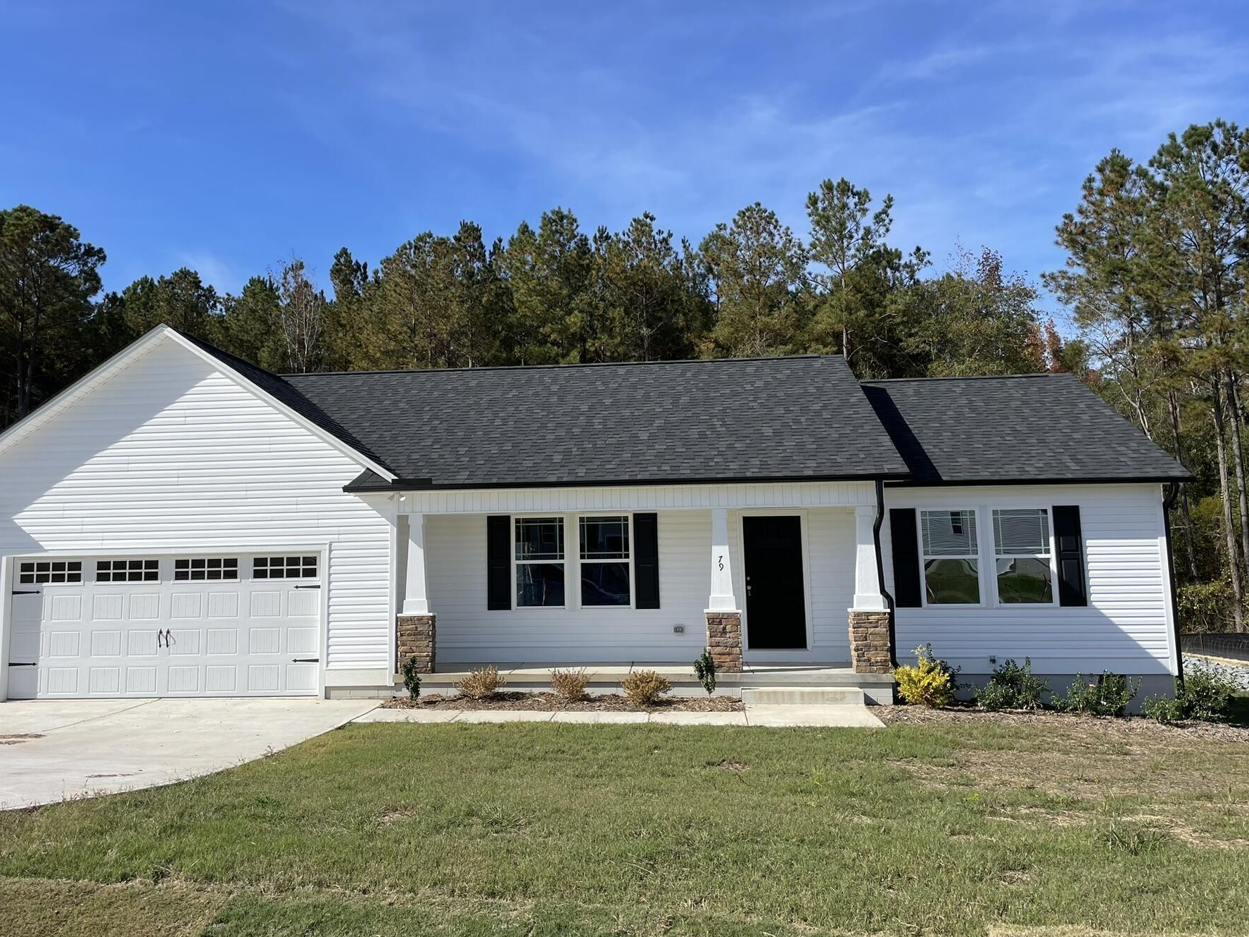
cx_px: 570
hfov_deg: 59.9
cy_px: 428
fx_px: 1082
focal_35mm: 30
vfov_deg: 46.7
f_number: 1.6
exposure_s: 1/3610
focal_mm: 4.2
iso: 32
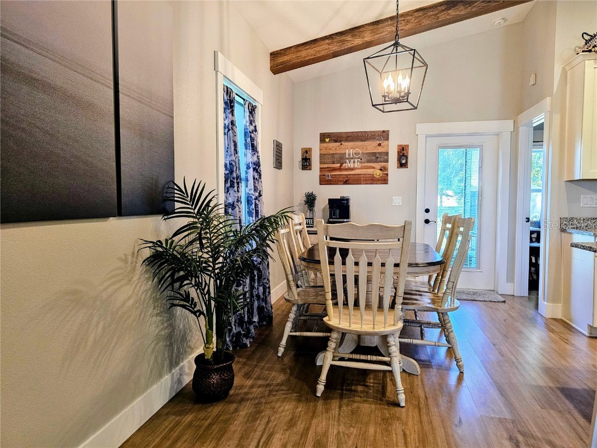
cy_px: 224
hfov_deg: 73.9
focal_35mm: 23
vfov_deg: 58.9
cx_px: 298
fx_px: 397
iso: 320
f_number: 1.7
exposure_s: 1/120
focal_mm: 6.3
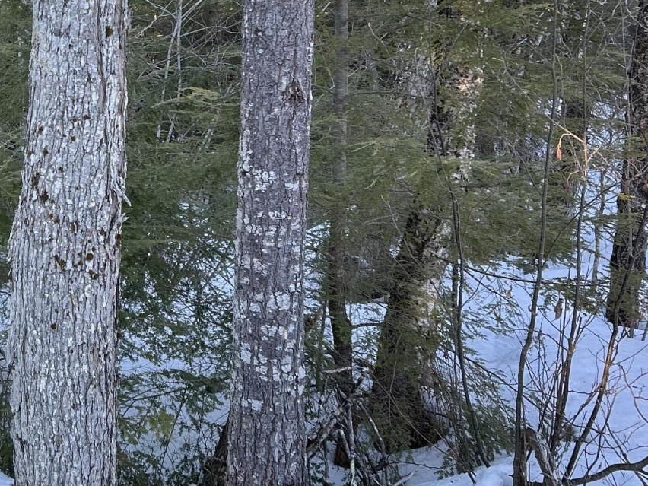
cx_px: 13
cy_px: 93
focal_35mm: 61
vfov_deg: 23.6
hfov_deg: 29.7
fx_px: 1142
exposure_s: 1/164
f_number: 1.5
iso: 50
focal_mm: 5.7
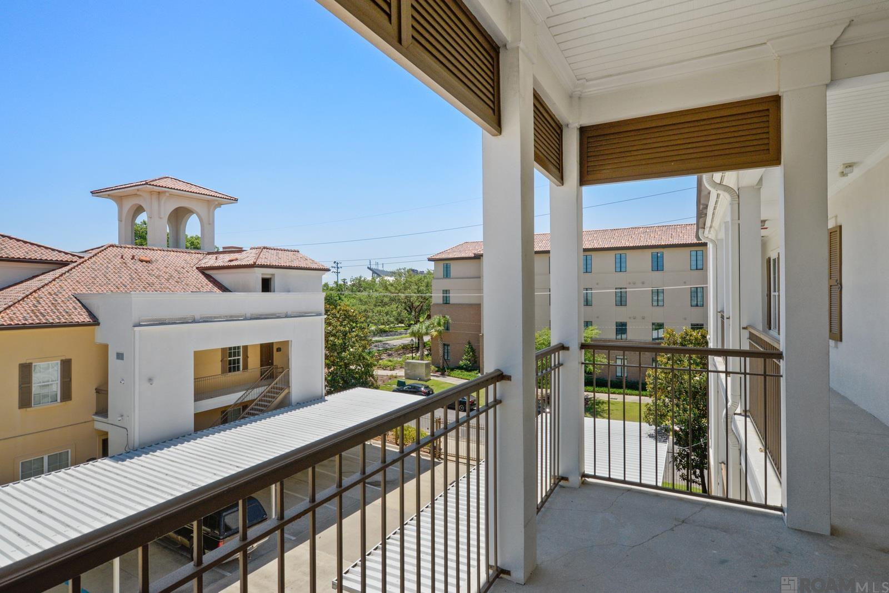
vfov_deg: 67.4
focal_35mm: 18
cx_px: 444
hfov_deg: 90.0
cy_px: 296
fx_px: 445
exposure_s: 1/750
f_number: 11
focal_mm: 18
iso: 800
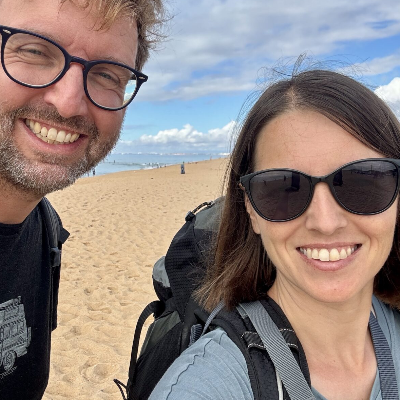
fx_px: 471
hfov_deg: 46.0
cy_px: 180
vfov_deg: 46.0
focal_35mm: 36
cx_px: 200
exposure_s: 1/711
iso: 25
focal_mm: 2.69
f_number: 1.9
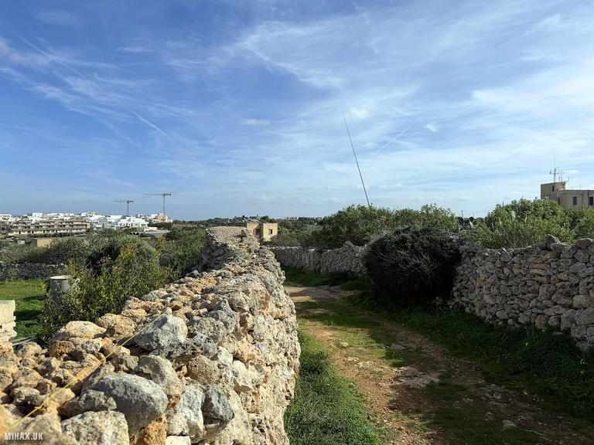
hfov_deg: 71.6
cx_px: 297
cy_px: 222
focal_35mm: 24
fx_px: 412
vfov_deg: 56.8
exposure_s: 1/8130
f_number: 1.78
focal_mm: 6.76
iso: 80
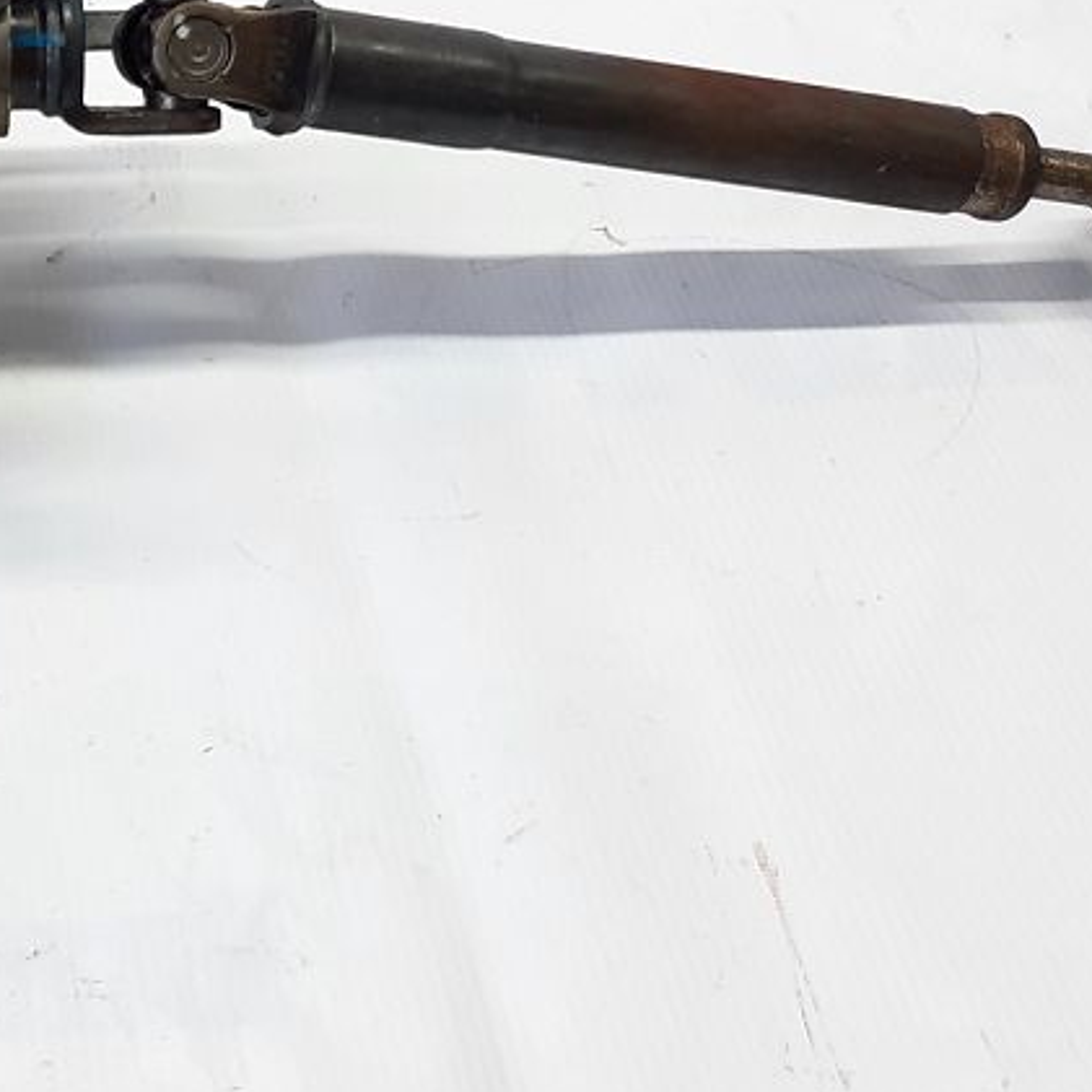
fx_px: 2248
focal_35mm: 63
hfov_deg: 25.4
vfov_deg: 26.3
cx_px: -99
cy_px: 93
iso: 64
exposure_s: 1/50
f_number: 2
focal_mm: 4.6
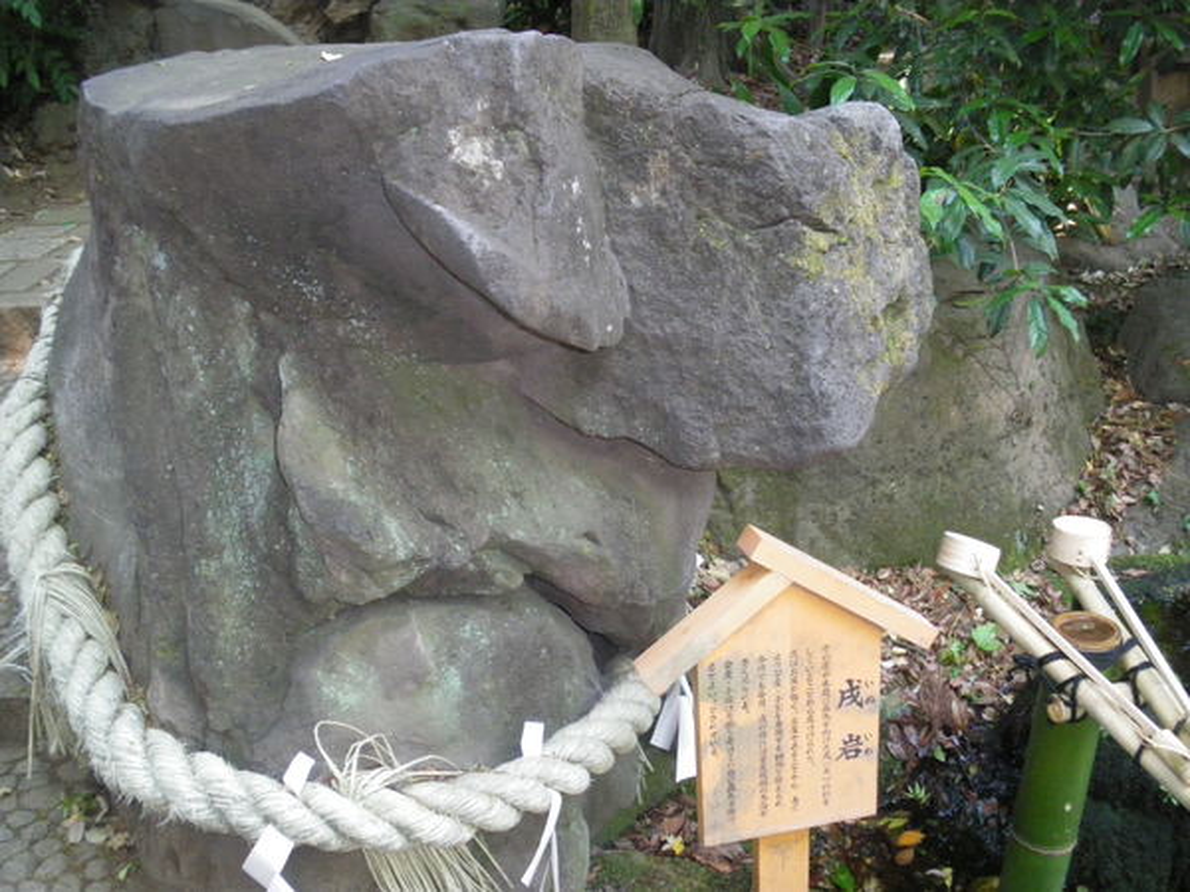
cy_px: 446
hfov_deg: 51.4
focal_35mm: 36
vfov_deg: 39.7
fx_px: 1238
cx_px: 595
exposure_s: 1/50
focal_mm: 6.3
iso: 400
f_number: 3.5
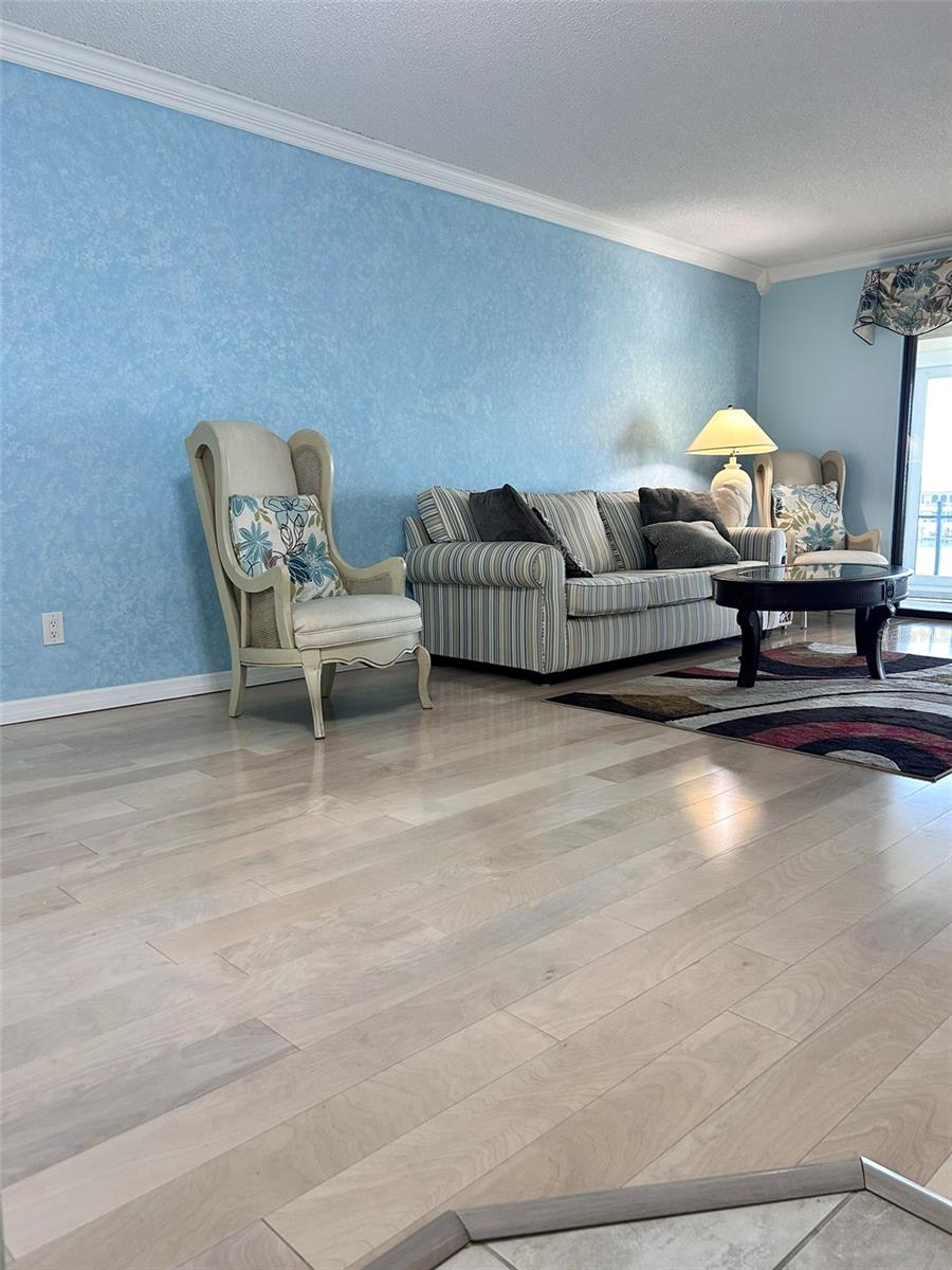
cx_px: 476
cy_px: 635
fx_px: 953
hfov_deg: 53.1
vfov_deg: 67.3
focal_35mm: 26
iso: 125
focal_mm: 5.7
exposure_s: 1/120
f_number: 1.5
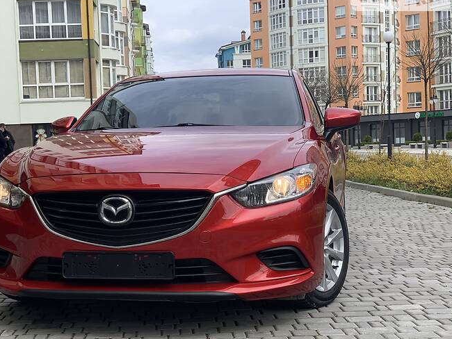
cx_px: 183
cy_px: 181
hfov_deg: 30.2
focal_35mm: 64
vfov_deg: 22.9
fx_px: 836
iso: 16
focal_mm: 6
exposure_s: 1/521
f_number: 2.4
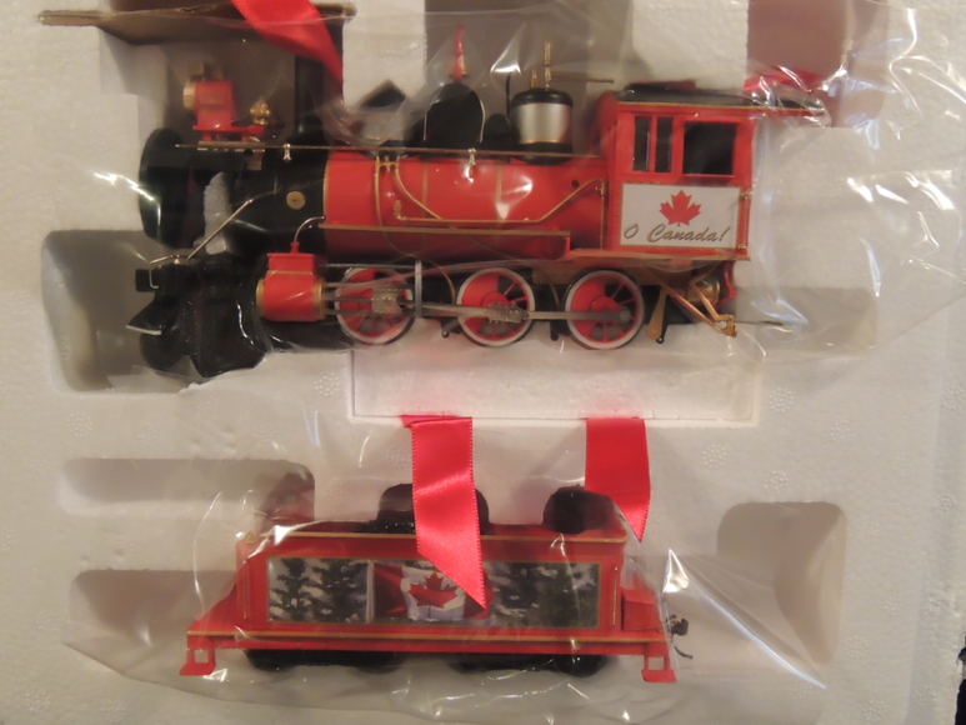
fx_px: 837
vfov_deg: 46.8
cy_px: 362
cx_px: 483
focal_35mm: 30
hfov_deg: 60.0
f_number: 3.1
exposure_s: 1/20
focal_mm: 5.3
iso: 800
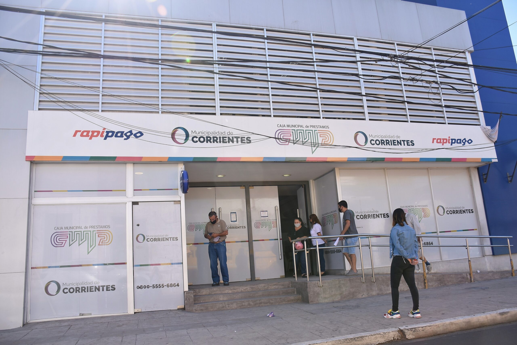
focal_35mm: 27
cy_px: 172
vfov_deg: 47.9
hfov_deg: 67.4
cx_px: 258
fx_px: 388
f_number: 5.6
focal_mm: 18
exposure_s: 1/250
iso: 100
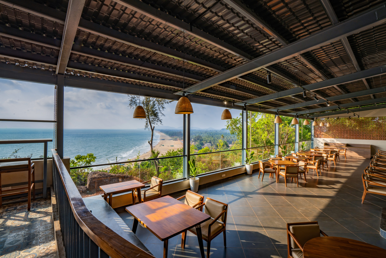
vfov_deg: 73.8
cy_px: 129
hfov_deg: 96.7
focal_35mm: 16
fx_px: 172
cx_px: 193
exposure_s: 1/13
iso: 100
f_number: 22
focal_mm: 16
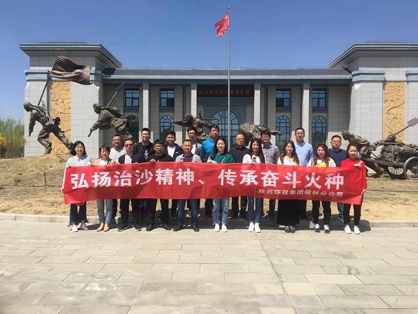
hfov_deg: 61.7
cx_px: 209
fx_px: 350
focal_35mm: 29
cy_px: 157
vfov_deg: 48.2
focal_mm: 4.15
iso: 25
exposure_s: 1/1709
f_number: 2.2
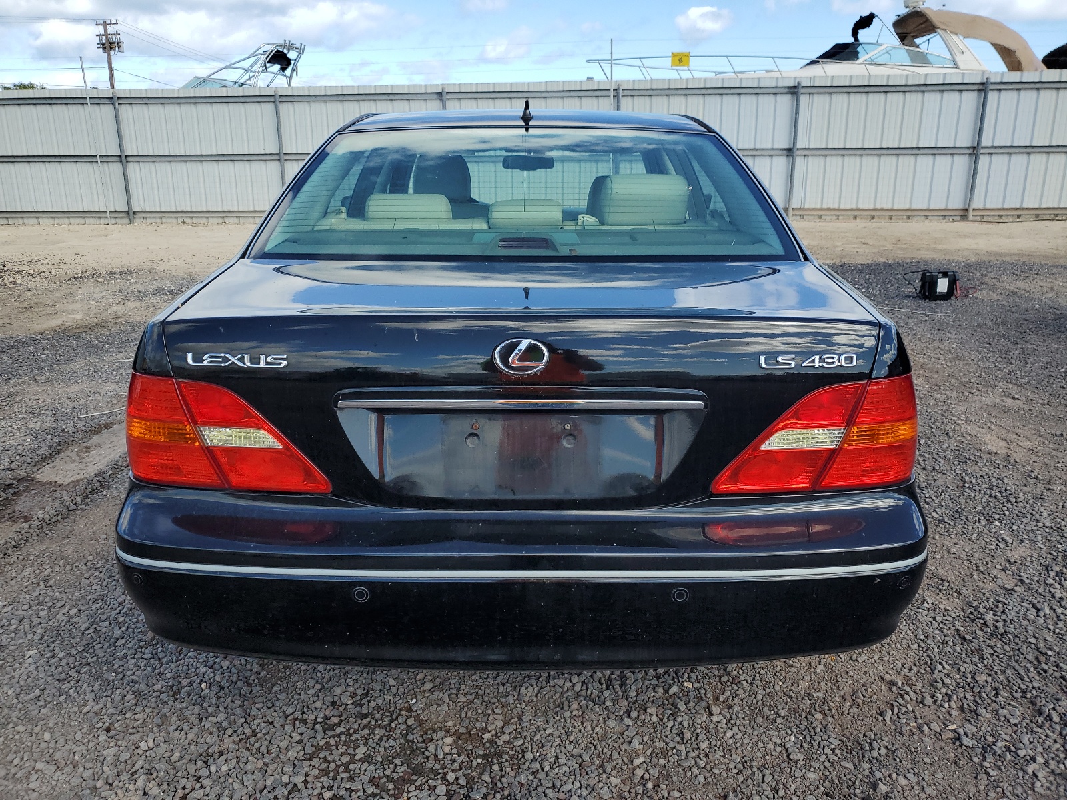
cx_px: 534
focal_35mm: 26
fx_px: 801
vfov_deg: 53.1
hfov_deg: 67.3
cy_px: 400
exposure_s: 1/1667
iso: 50
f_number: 1.5
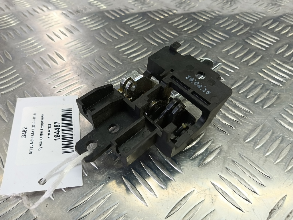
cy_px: 110
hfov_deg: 73.9
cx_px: 146
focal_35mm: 23
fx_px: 195
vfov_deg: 58.9
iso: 120
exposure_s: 1/50
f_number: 1.6
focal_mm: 4.11
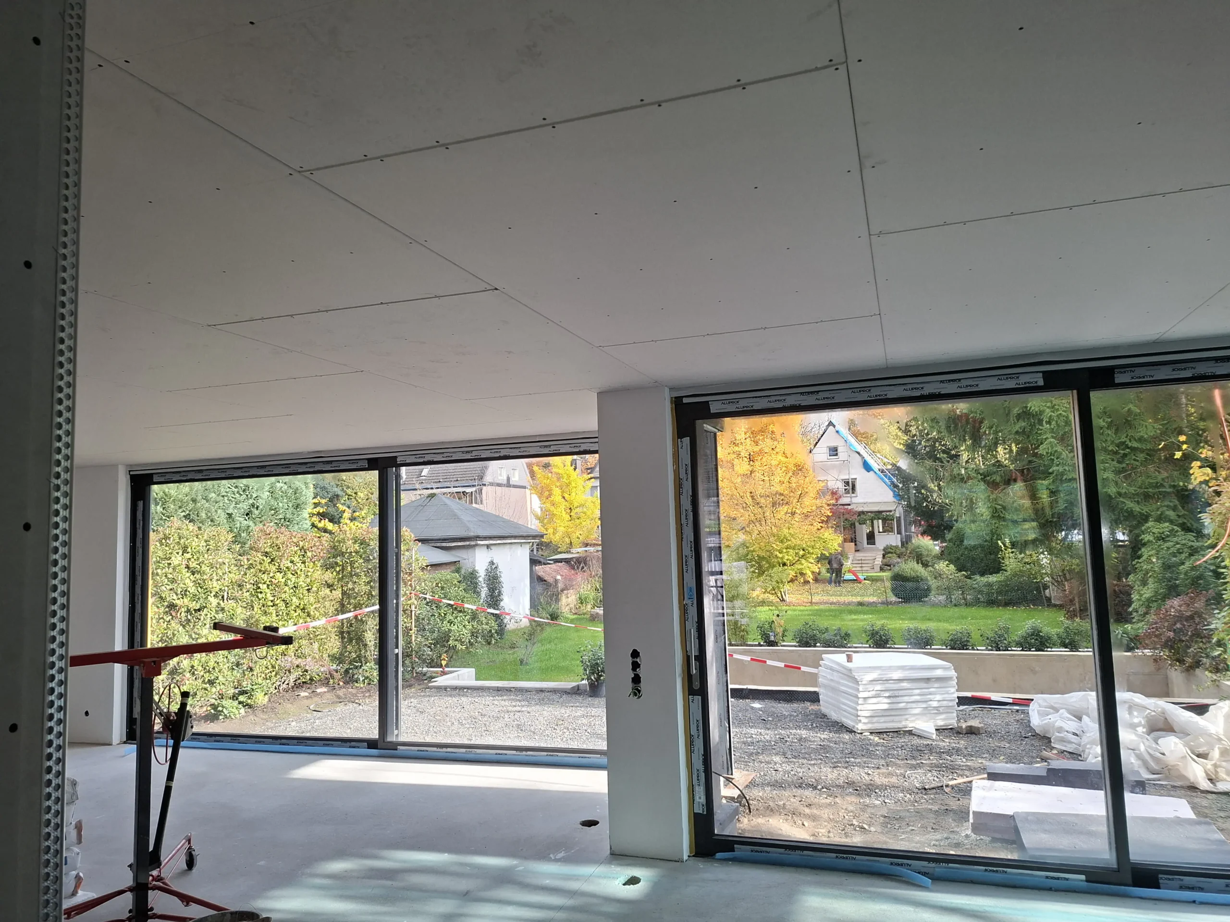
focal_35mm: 23
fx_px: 817
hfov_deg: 73.9
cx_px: 615
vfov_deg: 58.9
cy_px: 461
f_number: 1.8
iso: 50
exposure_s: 1/222
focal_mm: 5.54
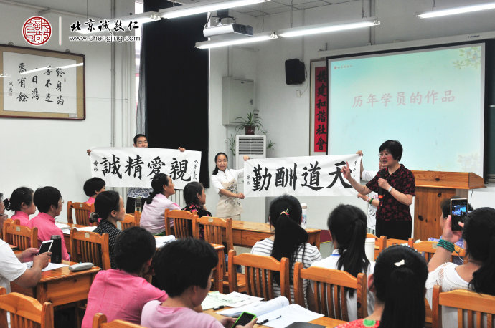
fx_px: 638
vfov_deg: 28.9
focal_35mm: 46
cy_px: 164
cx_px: 248
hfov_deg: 42.4
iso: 400
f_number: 4.5
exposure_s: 1/80
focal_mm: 31
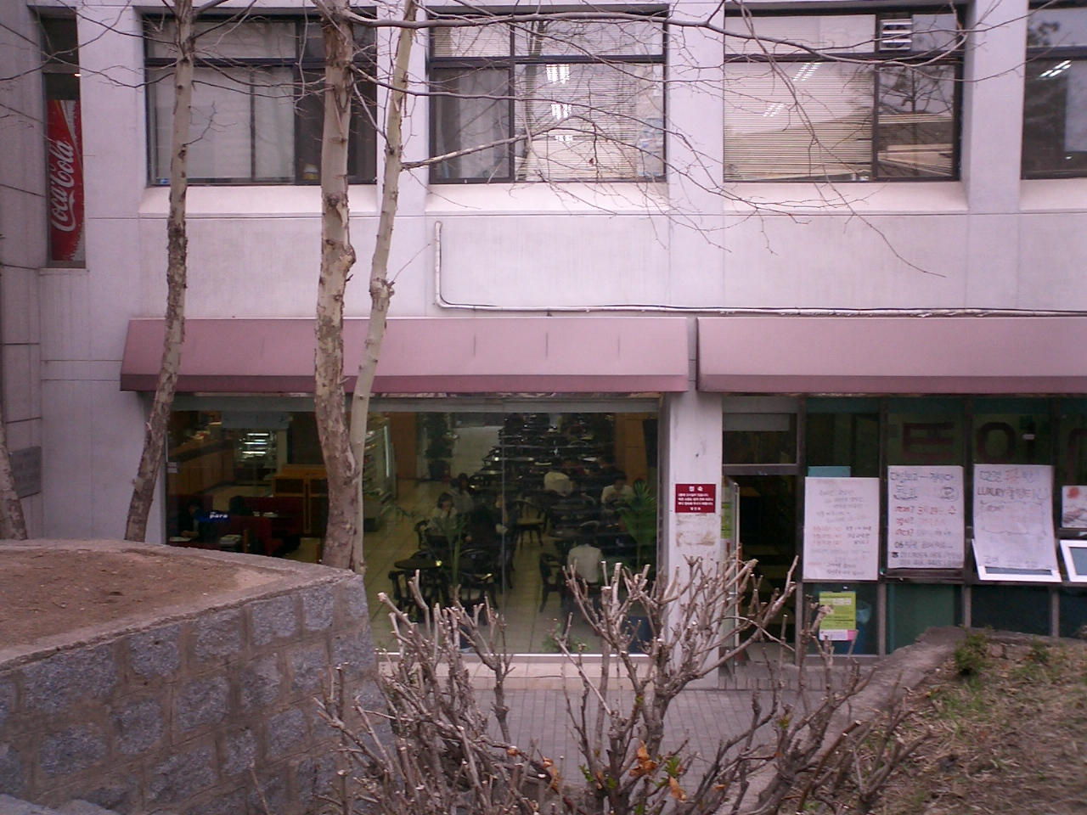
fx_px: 1162
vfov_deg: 38.7
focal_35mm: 37
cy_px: 408
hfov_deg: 50.1
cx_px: 544
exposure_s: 1/60
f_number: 3.5
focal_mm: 5.6
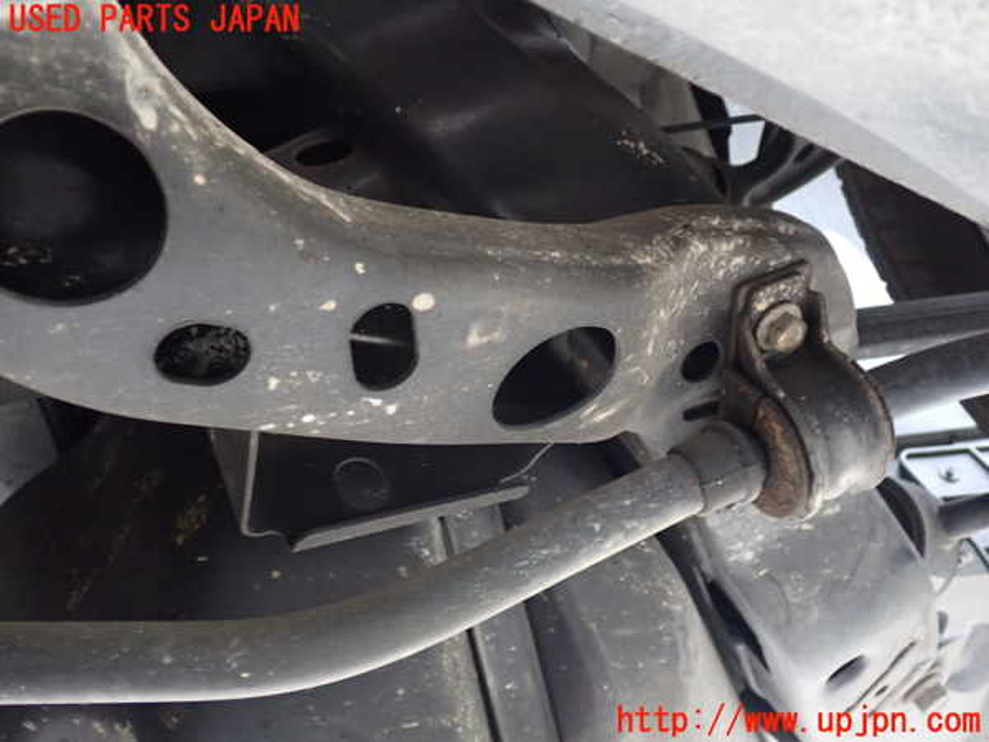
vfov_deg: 39.7
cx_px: 494
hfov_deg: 51.4
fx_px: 1029
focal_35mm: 36
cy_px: 371
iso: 800
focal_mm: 6.37
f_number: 2.5
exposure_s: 1/15
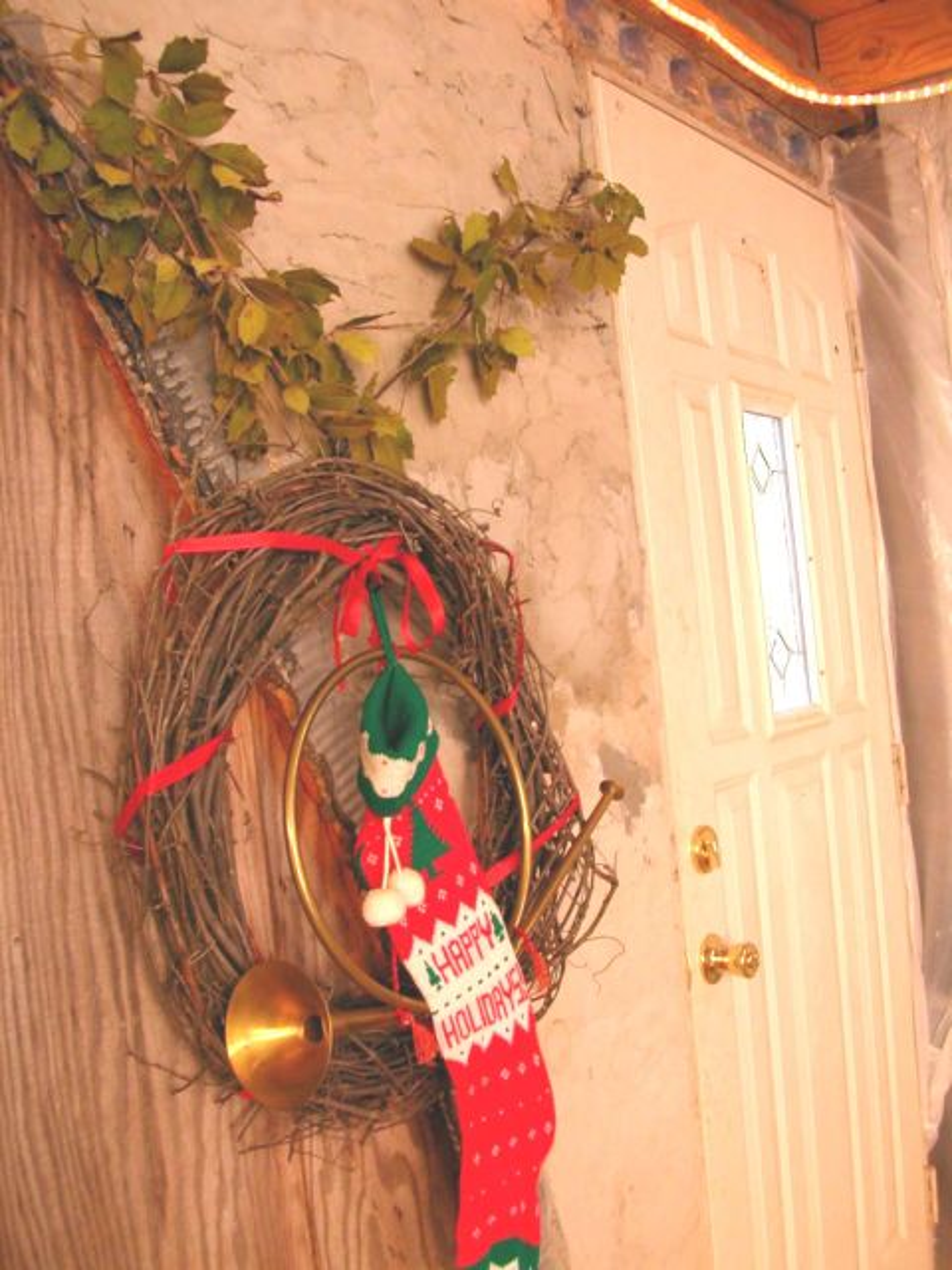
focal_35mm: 37
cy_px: 635
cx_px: 476
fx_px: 1357
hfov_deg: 38.7
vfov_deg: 50.1
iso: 100
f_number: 2.7
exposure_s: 1/23.6
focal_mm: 5.6
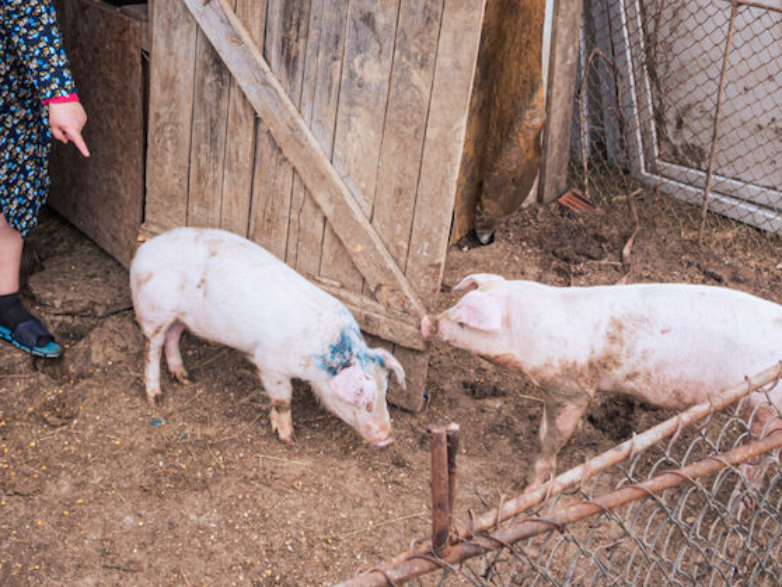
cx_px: 290
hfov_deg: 43.5
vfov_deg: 32.6
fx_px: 972
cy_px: 113
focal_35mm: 43
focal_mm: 12
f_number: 2.8
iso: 100
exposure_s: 1/250
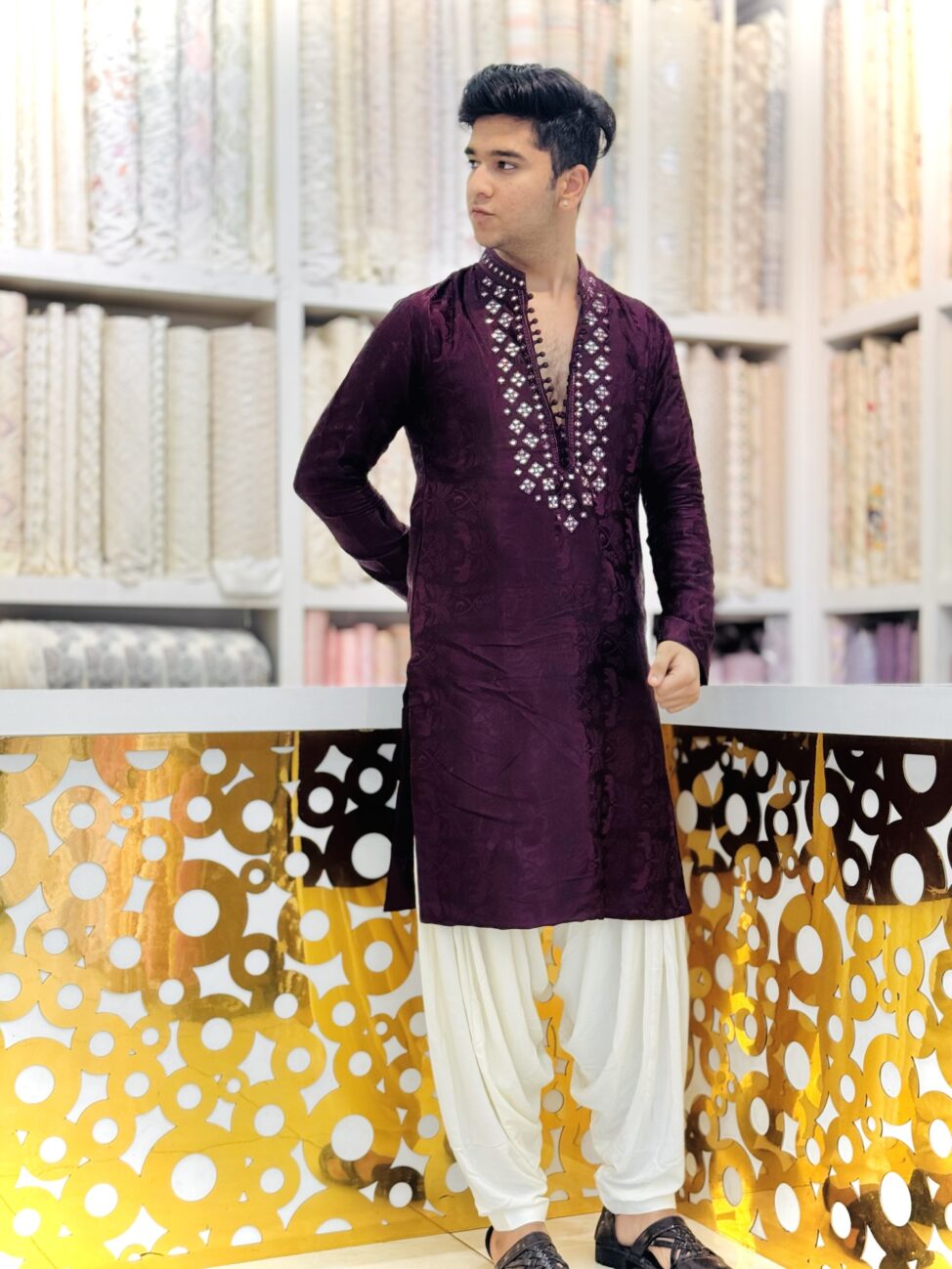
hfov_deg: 30.3
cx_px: 476
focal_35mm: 48
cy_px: 634
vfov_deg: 39.7
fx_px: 1760
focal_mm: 6.76
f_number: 1.78
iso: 64
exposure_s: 1/267
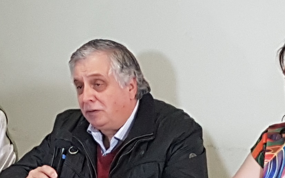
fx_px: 388
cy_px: 130
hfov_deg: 40.1
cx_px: 115
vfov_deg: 25.6
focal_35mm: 50
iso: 160
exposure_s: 1/50
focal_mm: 4.2
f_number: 1.7
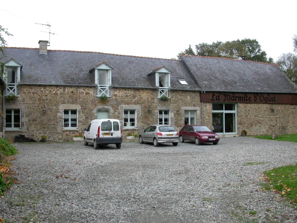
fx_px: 326
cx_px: 148
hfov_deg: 49.0
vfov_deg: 37.7
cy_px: 112
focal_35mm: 38
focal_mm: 7.85
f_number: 3.7
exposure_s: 1/93.5
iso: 100
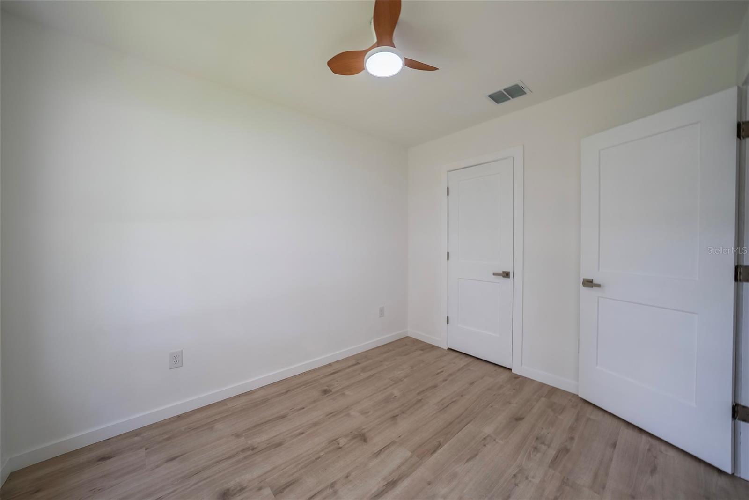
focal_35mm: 12
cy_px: 250
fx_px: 250
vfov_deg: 90.1
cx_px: 374
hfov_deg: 112.6
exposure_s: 1/40
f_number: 9
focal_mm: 12
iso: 80
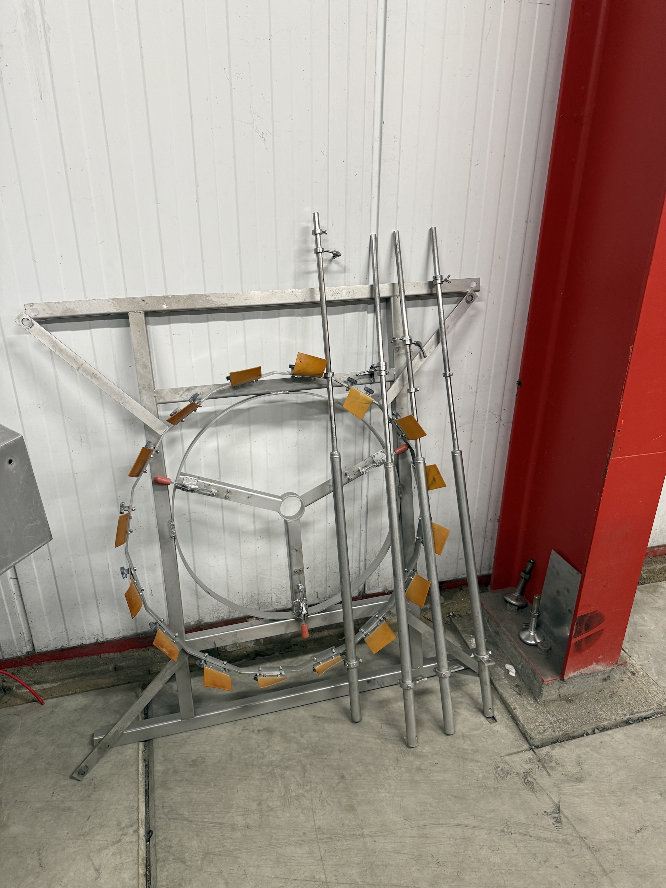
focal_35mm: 24
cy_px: 444
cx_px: 333
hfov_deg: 56.8
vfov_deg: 71.6
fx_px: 616
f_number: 1.78
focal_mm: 6.76
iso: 250
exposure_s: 1/50
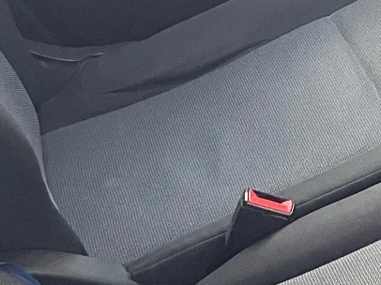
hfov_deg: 13.6
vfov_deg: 12.0
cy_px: 137
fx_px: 1353
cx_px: 772
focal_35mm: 123
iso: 250
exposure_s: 1/60
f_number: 1.6
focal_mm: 4.2
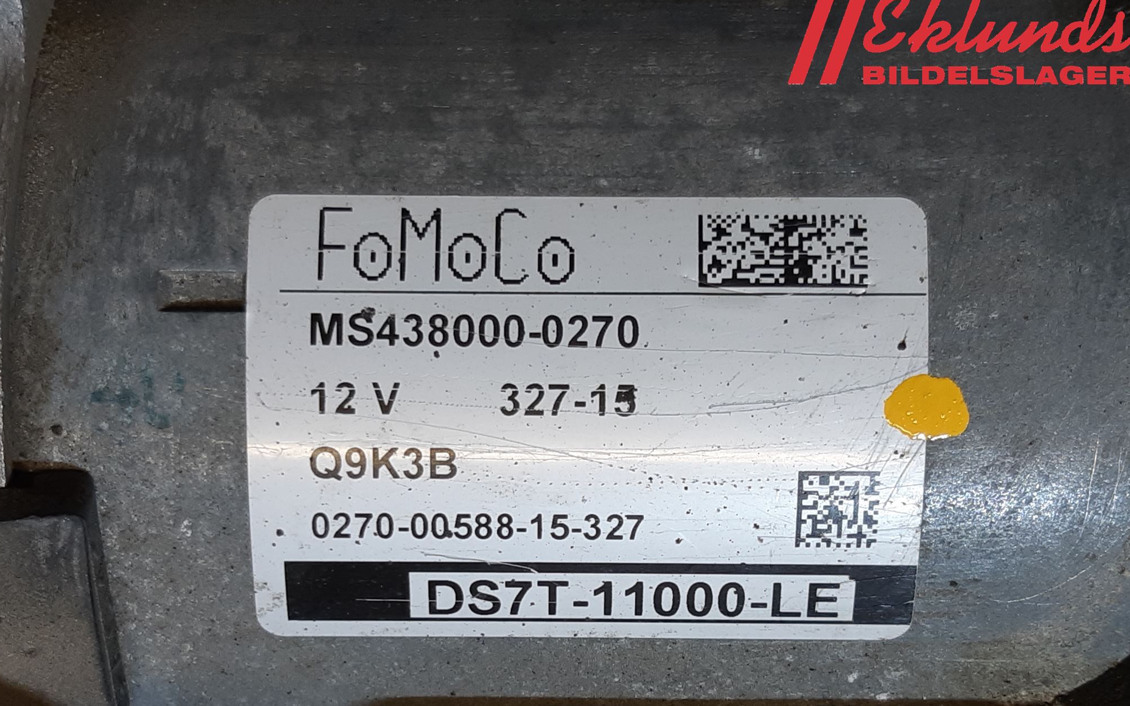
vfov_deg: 44.3
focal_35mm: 28
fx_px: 862
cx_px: 558
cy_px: 420
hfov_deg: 66.5
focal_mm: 3.93
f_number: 1.7
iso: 50
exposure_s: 1/100
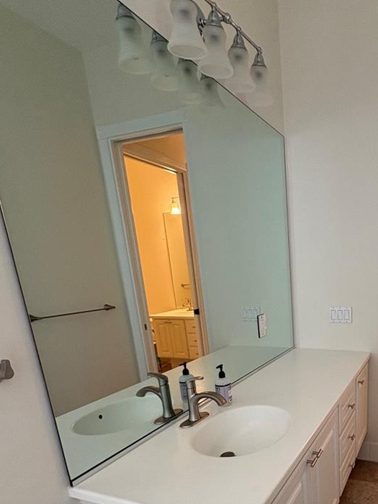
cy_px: 364
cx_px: 308
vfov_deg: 68.0
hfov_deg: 52.7
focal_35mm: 24
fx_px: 349
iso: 125
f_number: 2.2
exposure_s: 1/60
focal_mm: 2.22
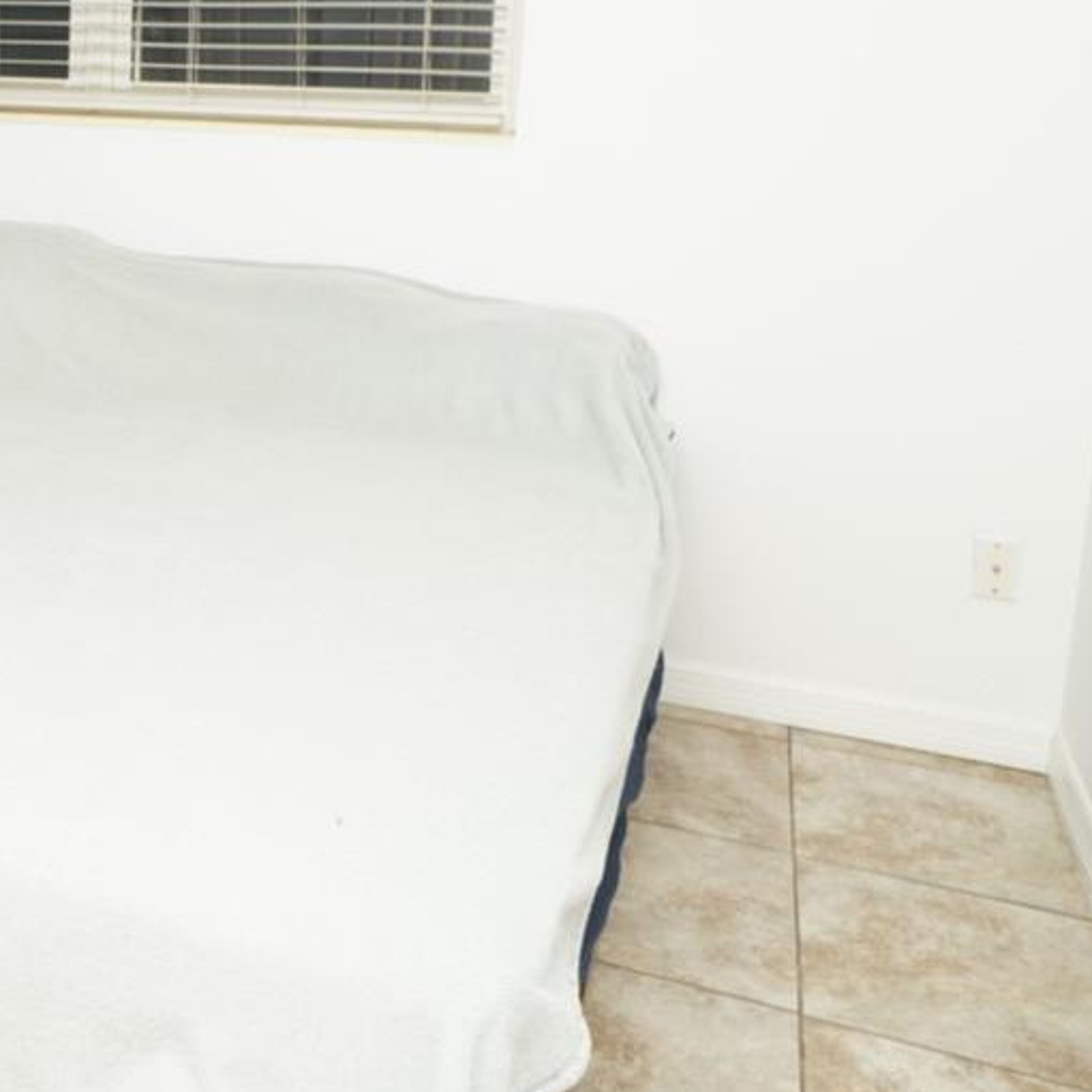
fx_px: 1428
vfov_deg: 40.4
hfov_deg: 37.7
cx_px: 17
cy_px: 243
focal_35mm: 40
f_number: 5.6
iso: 125
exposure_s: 1/60
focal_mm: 10
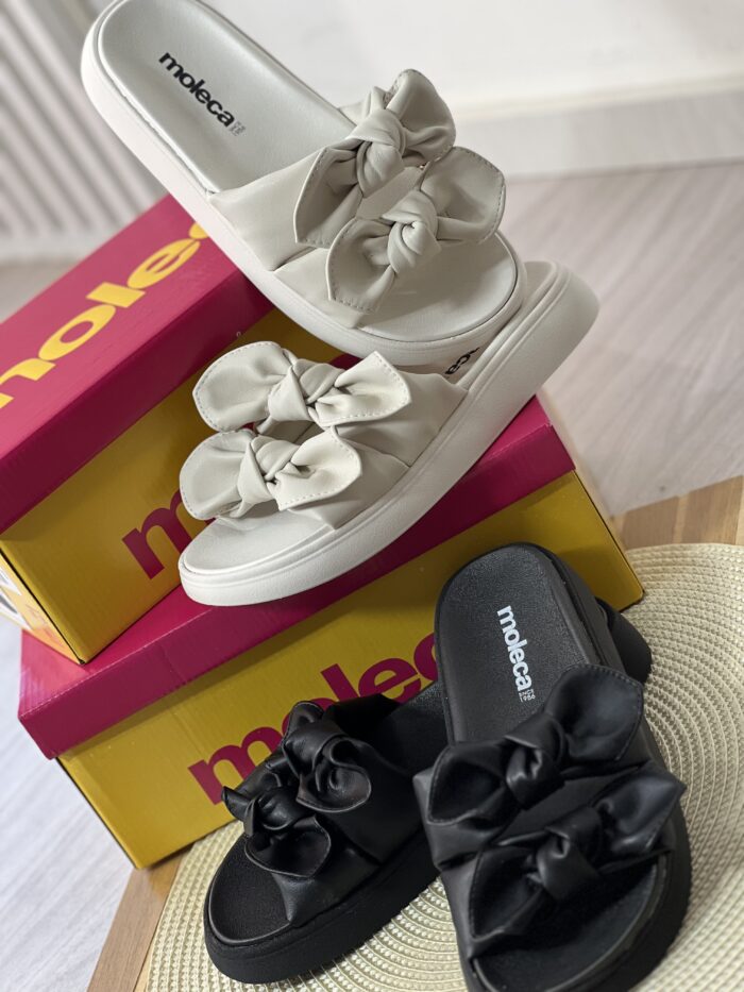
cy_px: 496
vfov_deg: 25.3
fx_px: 2206
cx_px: 372
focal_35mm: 77
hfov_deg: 19.1
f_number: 2.8
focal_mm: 9
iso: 100
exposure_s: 1/120
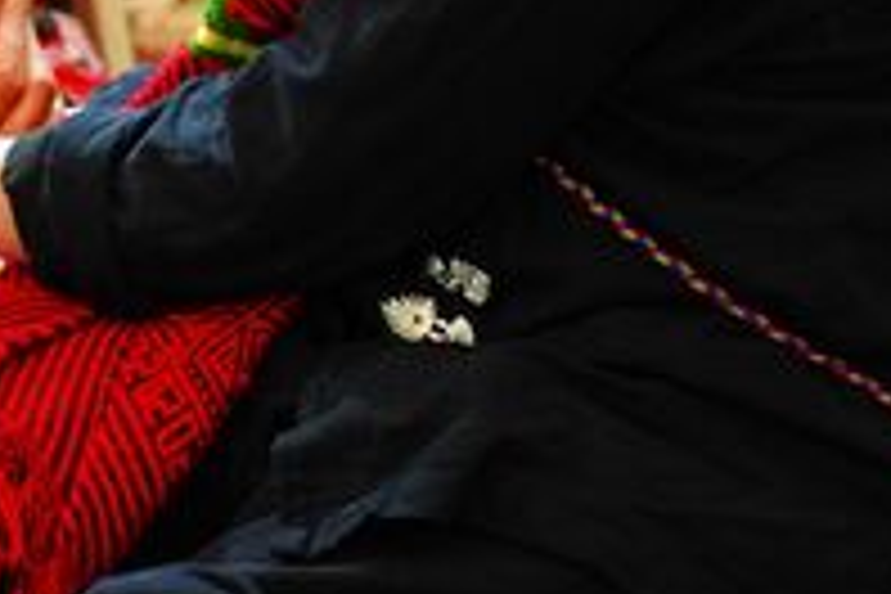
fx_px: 3288
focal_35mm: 133
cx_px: -288
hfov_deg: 14.7
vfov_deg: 10.1
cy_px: -205
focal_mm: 29.3
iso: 500
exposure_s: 1/50
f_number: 2.8
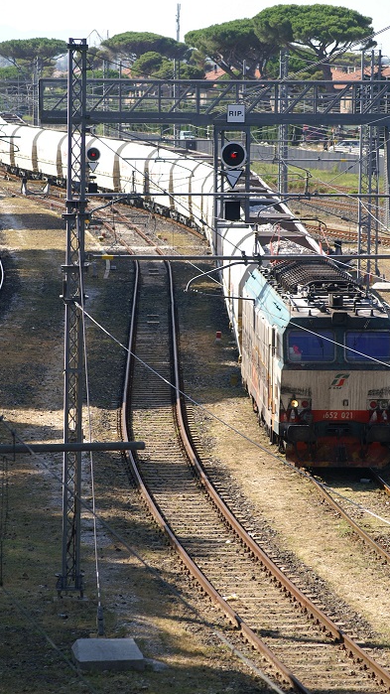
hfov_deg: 7.7
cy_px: 346
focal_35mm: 158
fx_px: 2906
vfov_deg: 13.6
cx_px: 200
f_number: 5.6
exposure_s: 1/640
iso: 200
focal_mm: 100
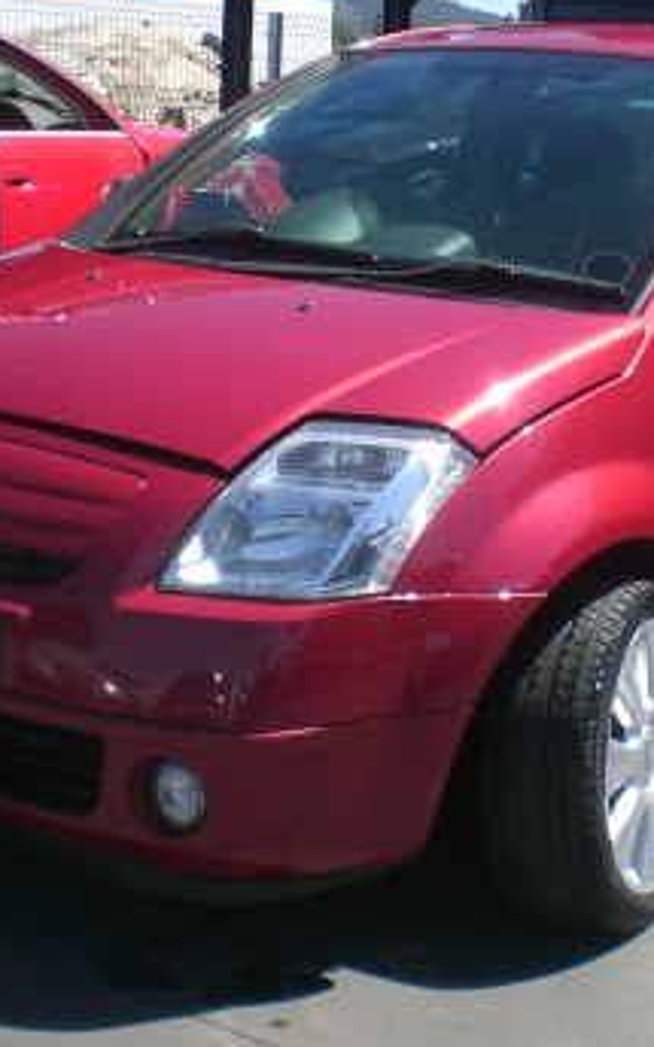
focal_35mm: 75
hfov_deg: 17.3
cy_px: 353
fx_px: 2139
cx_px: 475
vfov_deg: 27.3
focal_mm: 6.3
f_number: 4.4
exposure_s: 1/320
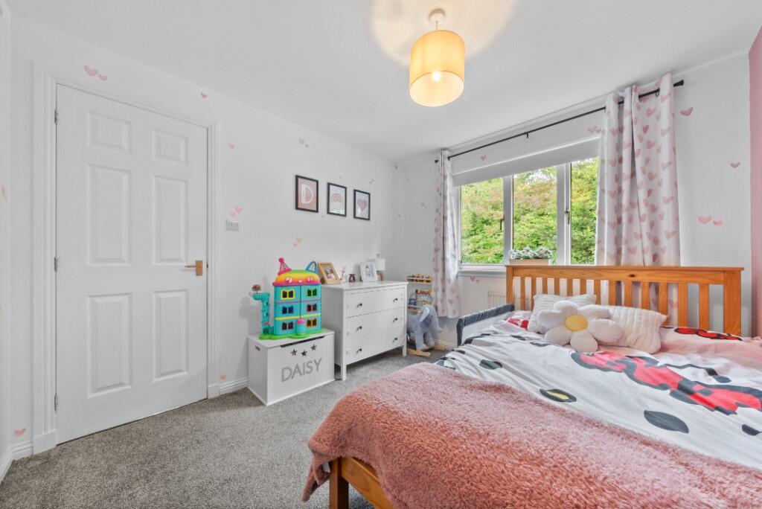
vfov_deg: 90.1
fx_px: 254
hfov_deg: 112.6
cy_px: 254
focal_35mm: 12
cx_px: 381
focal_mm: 12
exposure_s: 3.2
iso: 640
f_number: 18
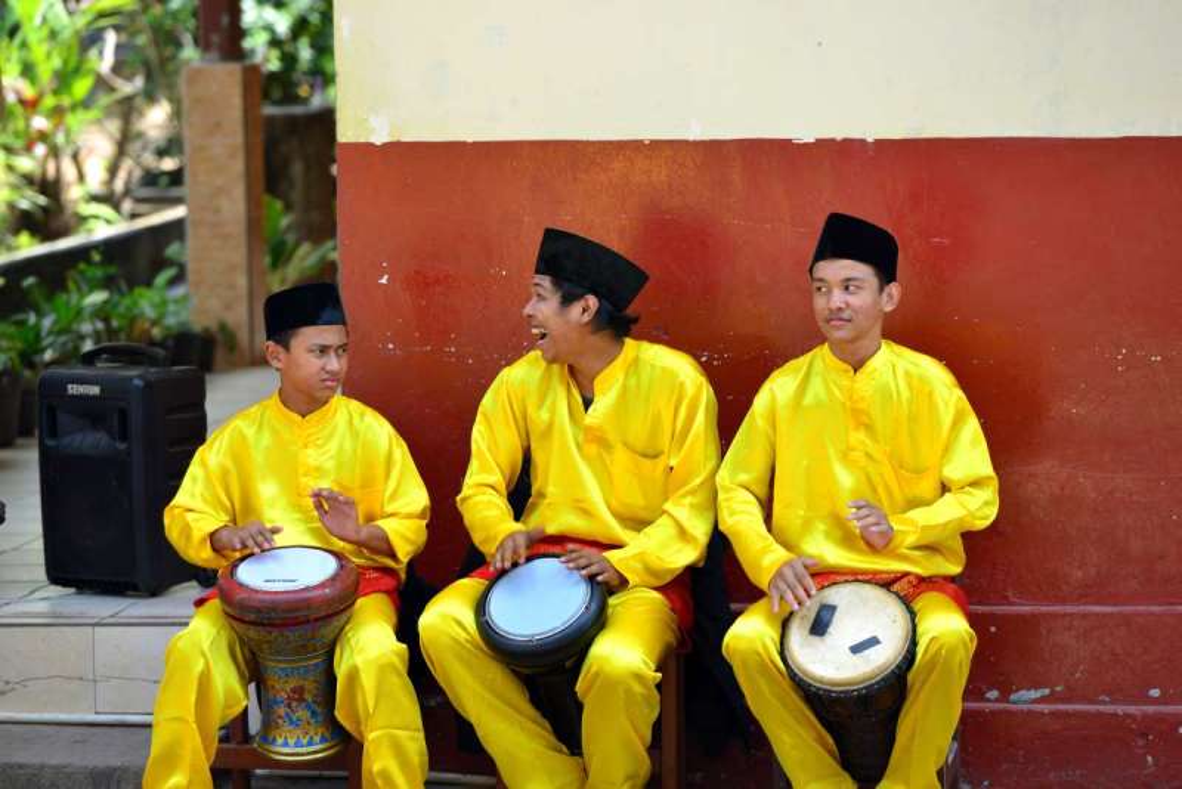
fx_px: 5583
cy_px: 394
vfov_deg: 8.1
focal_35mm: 170
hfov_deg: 12.1
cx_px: 591
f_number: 4
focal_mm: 170
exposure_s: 1/200
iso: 100
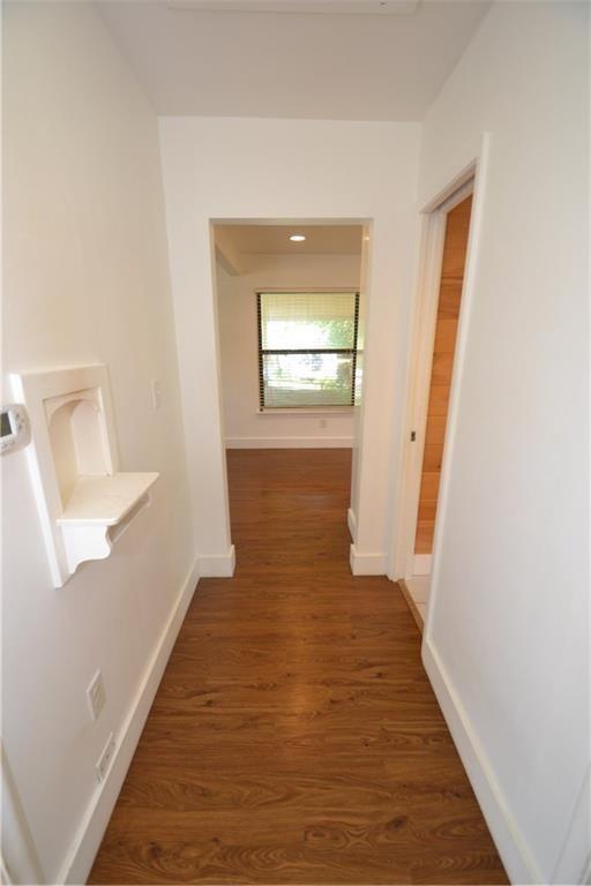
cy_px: 443
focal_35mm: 15
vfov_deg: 100.4
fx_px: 369
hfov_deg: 77.3
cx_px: 296
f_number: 3.5
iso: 450
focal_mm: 10
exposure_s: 1/60
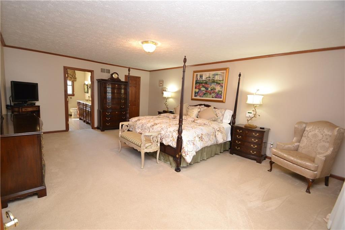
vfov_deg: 77.3
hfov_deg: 100.4
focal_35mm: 15
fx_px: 144
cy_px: 115
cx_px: 172
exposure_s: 1/60
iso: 1000
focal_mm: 10
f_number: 3.5
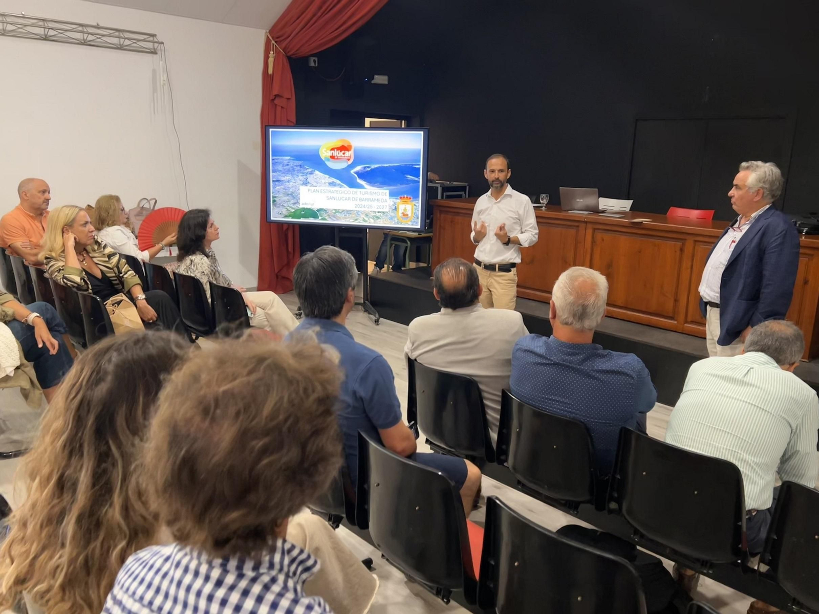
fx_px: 615
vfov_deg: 53.1
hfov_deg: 67.3
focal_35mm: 26
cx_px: 410
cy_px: 307
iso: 500
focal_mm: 5.7
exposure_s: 1/60
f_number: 1.5
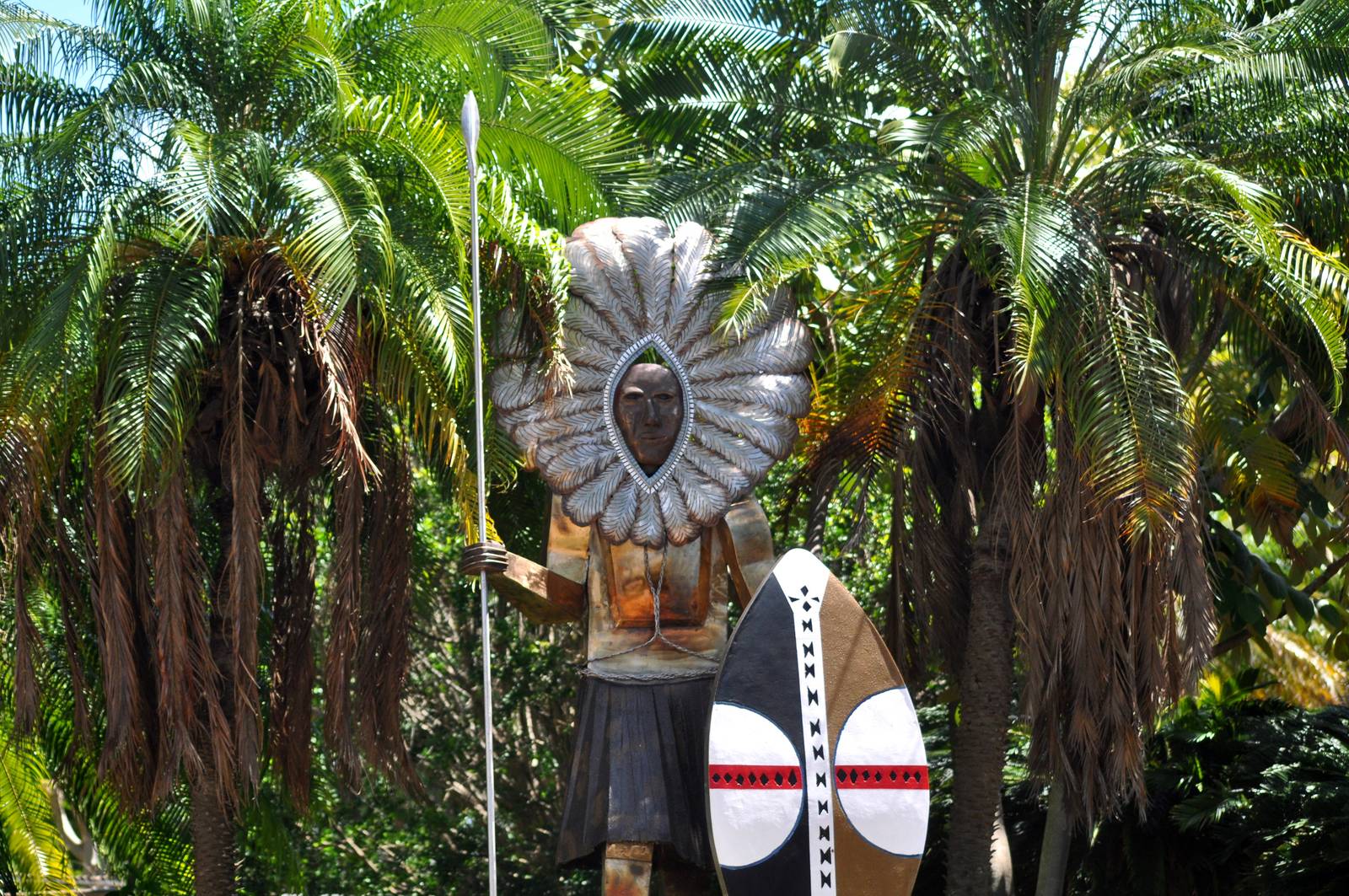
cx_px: 674
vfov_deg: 13.0
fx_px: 3930
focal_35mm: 105
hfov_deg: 19.5
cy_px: 448
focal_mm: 70
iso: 400
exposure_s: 1/1000
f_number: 4
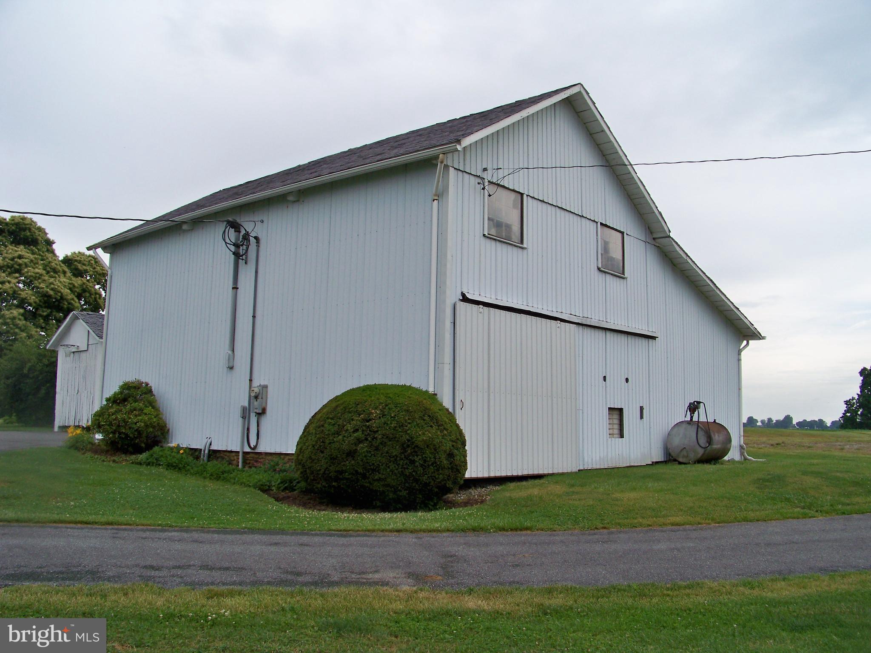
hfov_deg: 55.4
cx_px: 436
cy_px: 326
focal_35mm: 33
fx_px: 830
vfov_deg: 42.9
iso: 80
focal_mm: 5.85
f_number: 4
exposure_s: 1/800
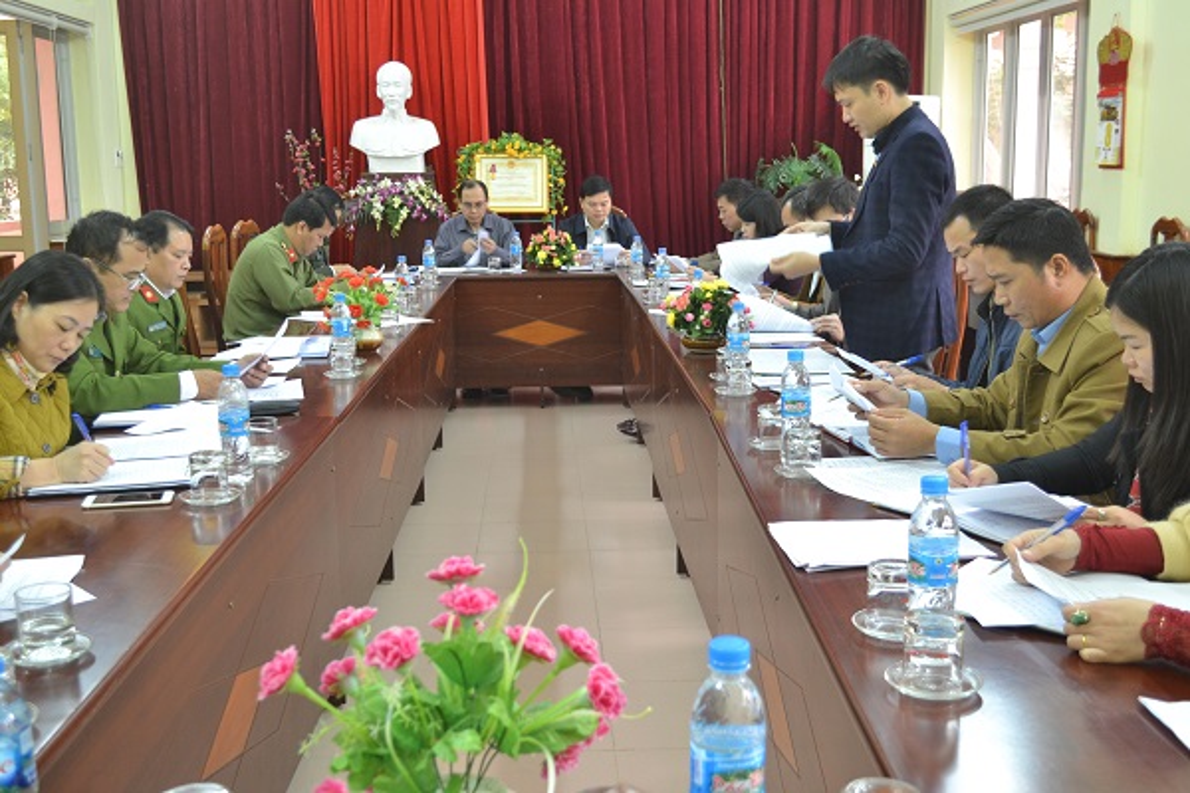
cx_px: 595
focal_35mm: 39
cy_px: 396
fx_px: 1289
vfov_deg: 34.2
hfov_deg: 49.6
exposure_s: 1/13
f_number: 4.2
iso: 800
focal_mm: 26
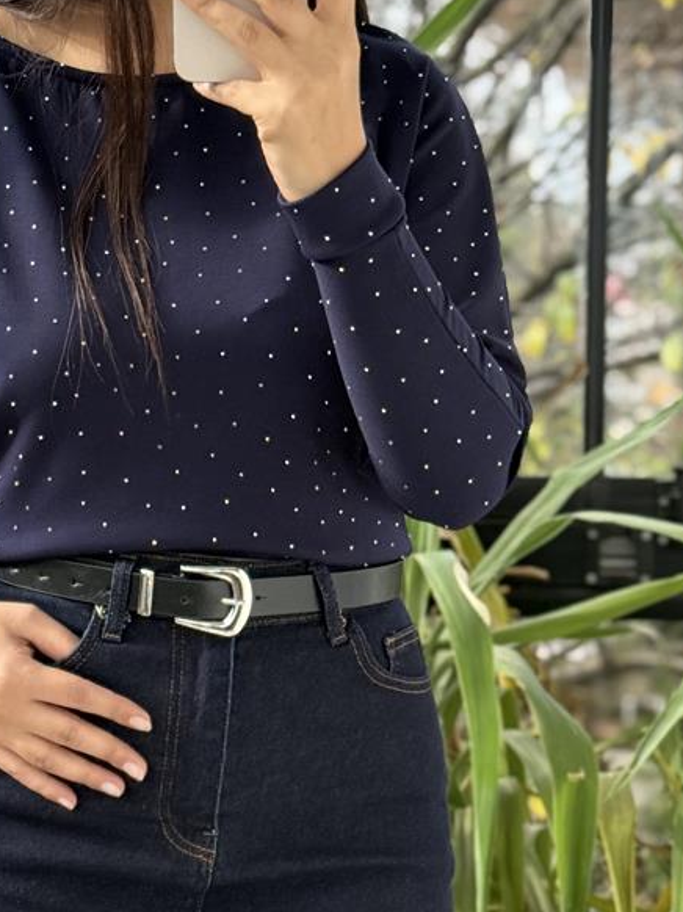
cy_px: 529
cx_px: 262
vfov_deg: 17.9
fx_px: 2896
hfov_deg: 13.4
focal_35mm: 110
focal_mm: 6.76
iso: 100
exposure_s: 1/405
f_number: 1.78
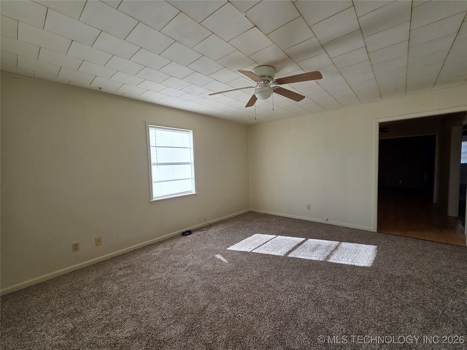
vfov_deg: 89.9
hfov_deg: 106.2
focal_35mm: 13
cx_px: 234
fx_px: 175
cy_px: 175
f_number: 2.2
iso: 50
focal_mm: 2.2
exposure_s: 1/195
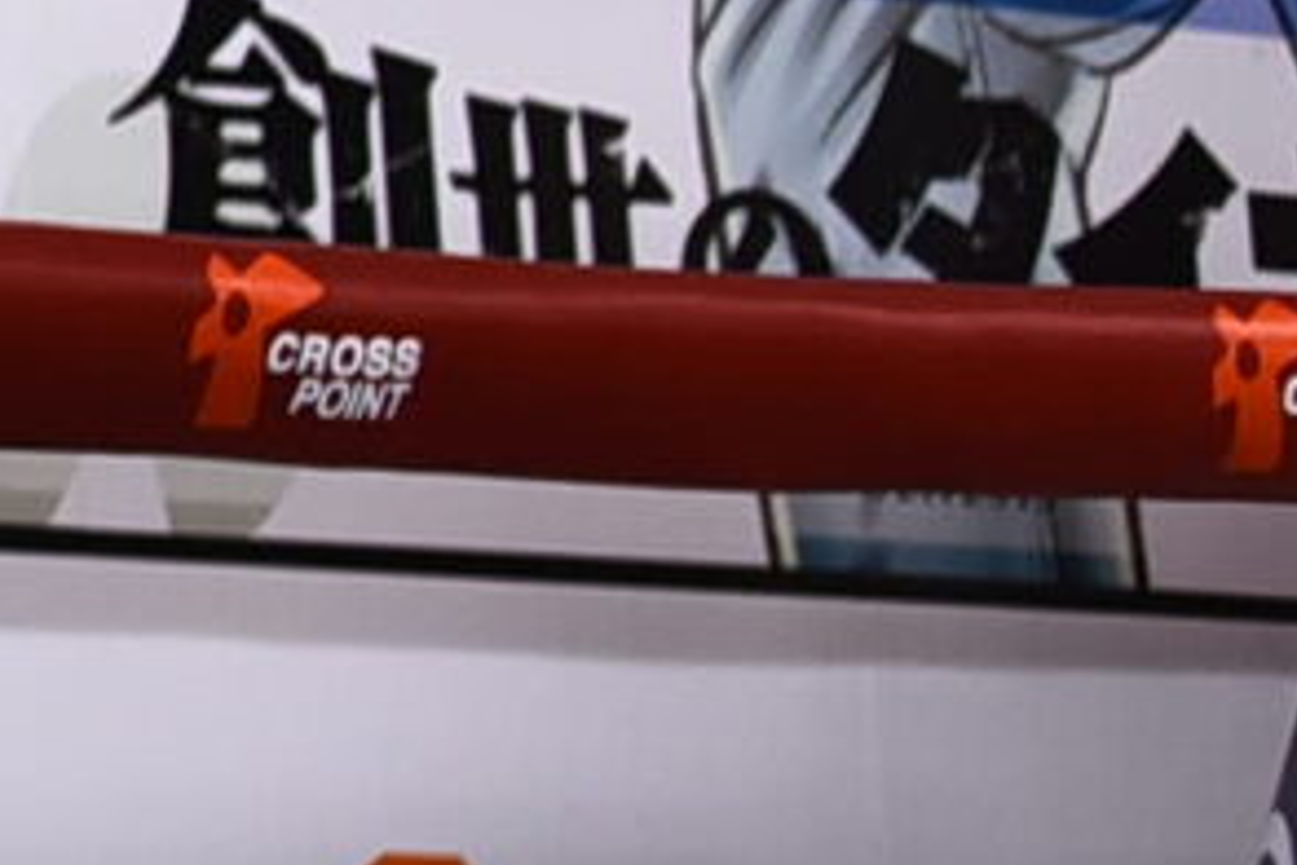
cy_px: -530
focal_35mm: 209
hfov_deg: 8.2
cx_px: -2718
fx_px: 7529
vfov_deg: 6.5
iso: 640
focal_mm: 32
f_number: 4
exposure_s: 1/200
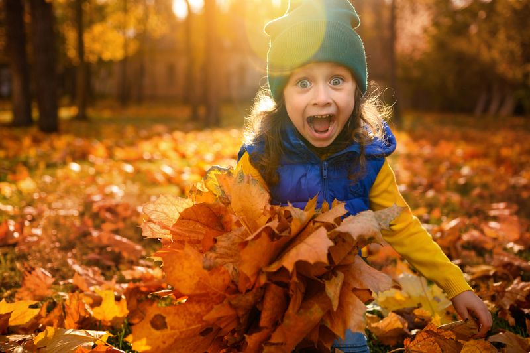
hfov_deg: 46.4
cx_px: 265
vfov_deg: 31.8
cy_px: 176
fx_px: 618
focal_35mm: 42
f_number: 2.8
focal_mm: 42
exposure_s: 1/320
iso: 100
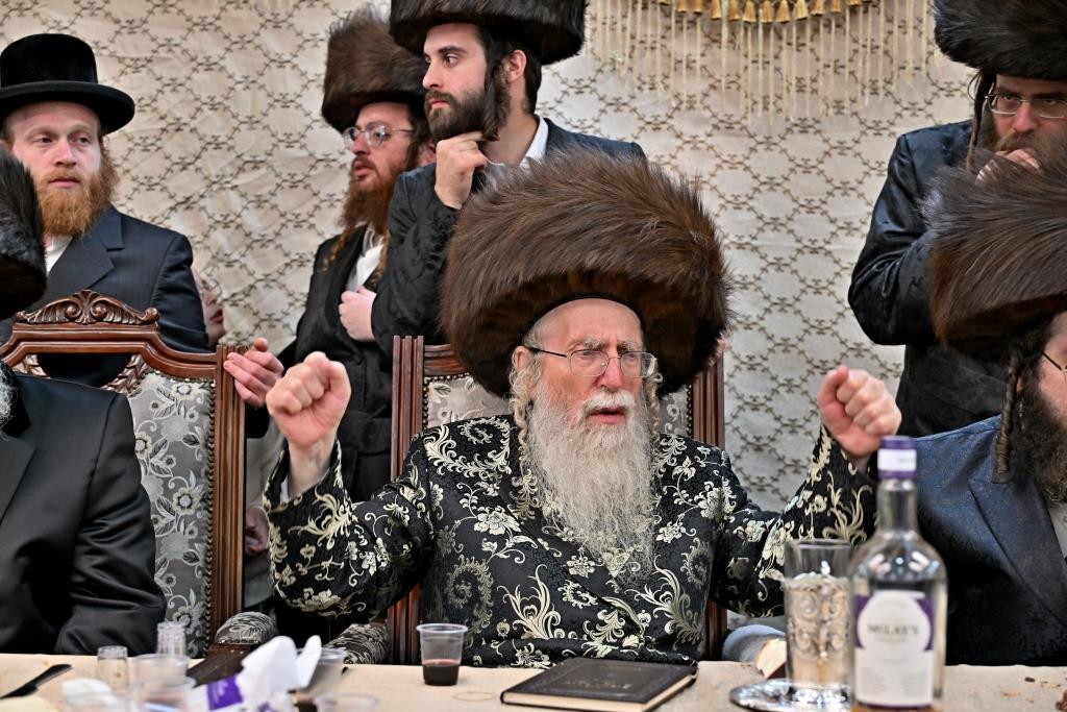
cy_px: 356
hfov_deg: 38.2
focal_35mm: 52
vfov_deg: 26.0
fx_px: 1541
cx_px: 534
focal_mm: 52
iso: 500
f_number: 4
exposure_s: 1/160
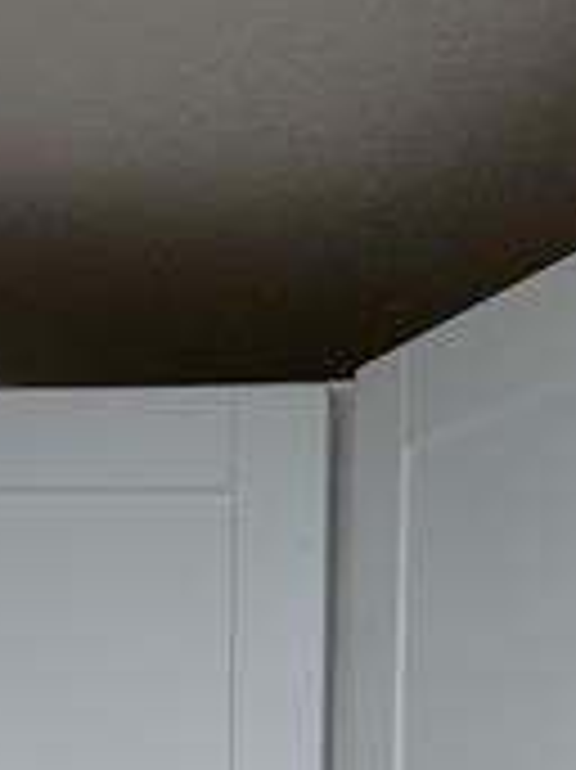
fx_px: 2399
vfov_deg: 14.2
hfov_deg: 13.4
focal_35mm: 108
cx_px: 648
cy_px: 1680
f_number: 1.78
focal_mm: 6.76
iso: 125
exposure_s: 1/120
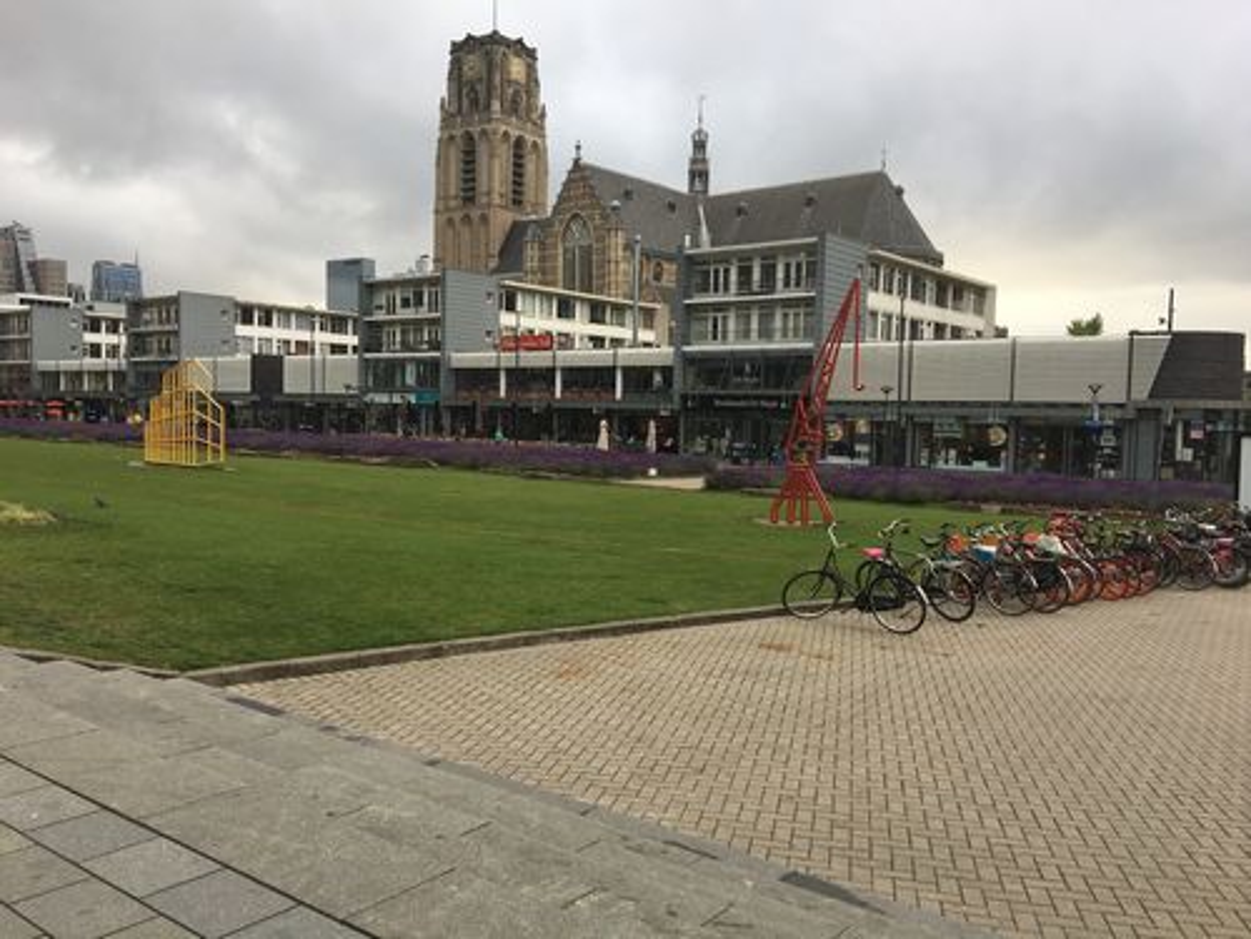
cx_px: 626
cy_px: 470
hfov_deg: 61.7
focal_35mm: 29
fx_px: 1048
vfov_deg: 48.2
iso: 25
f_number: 2.2
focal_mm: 4.15
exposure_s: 1/295
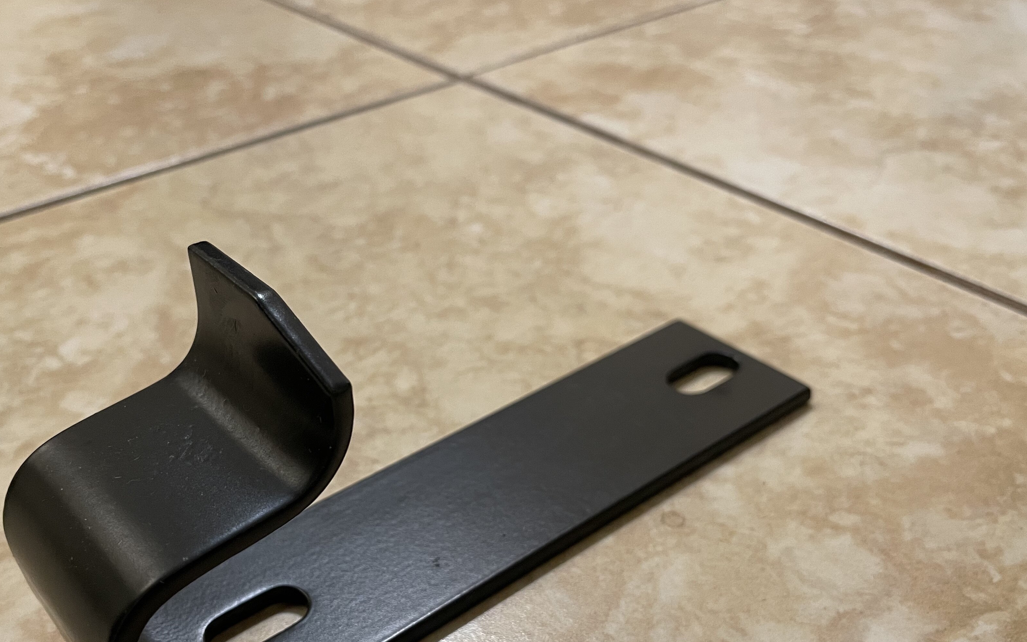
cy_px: 478
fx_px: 980
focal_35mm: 35
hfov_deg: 55.2
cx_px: 449
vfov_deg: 35.5
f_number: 1.6
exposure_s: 1/60
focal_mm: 4.2
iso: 200
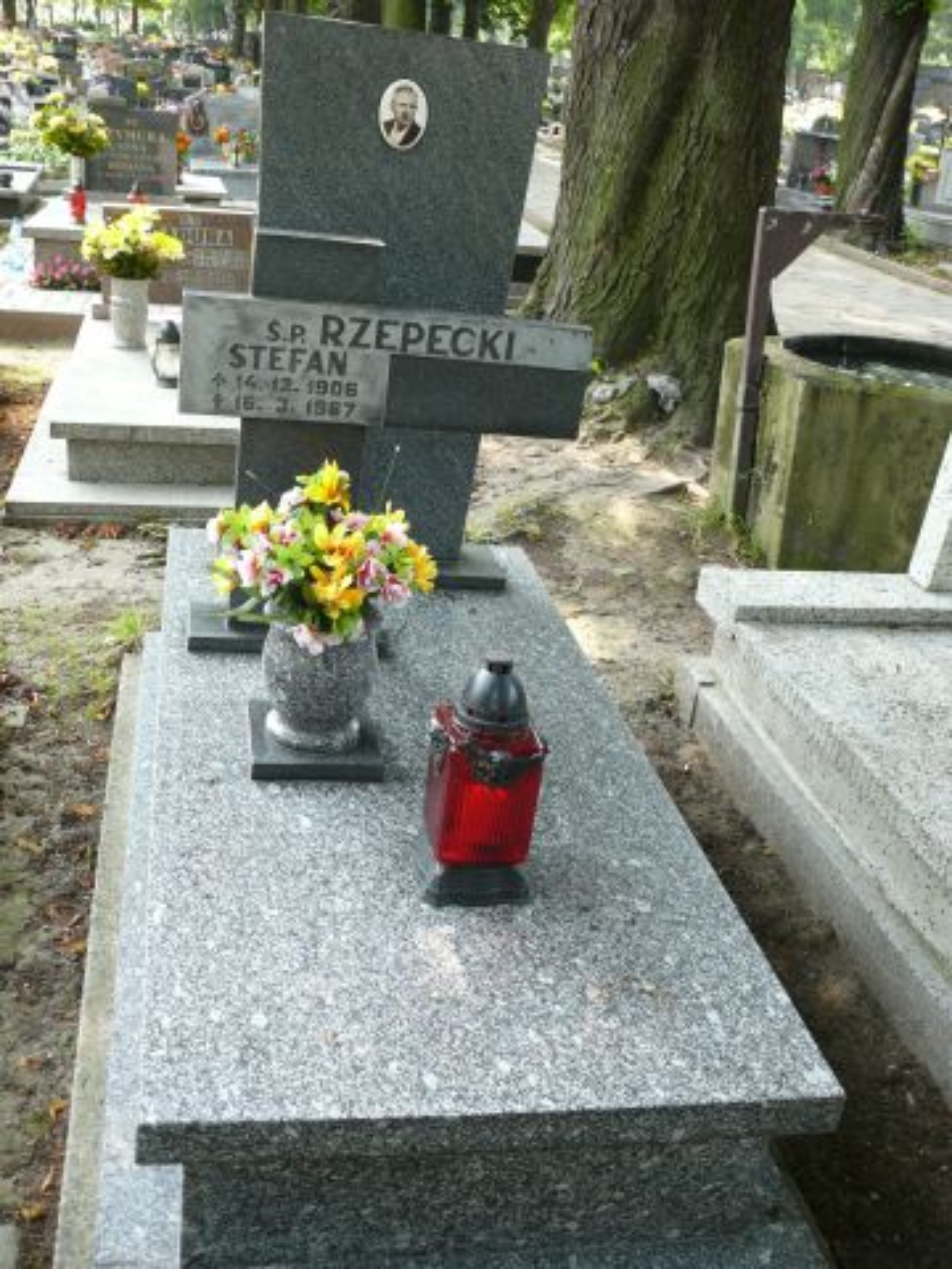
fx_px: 1283
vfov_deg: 52.6
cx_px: 476
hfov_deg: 40.7
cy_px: 634
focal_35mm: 35
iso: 100
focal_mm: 7.4
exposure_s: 1/80
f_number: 2.8
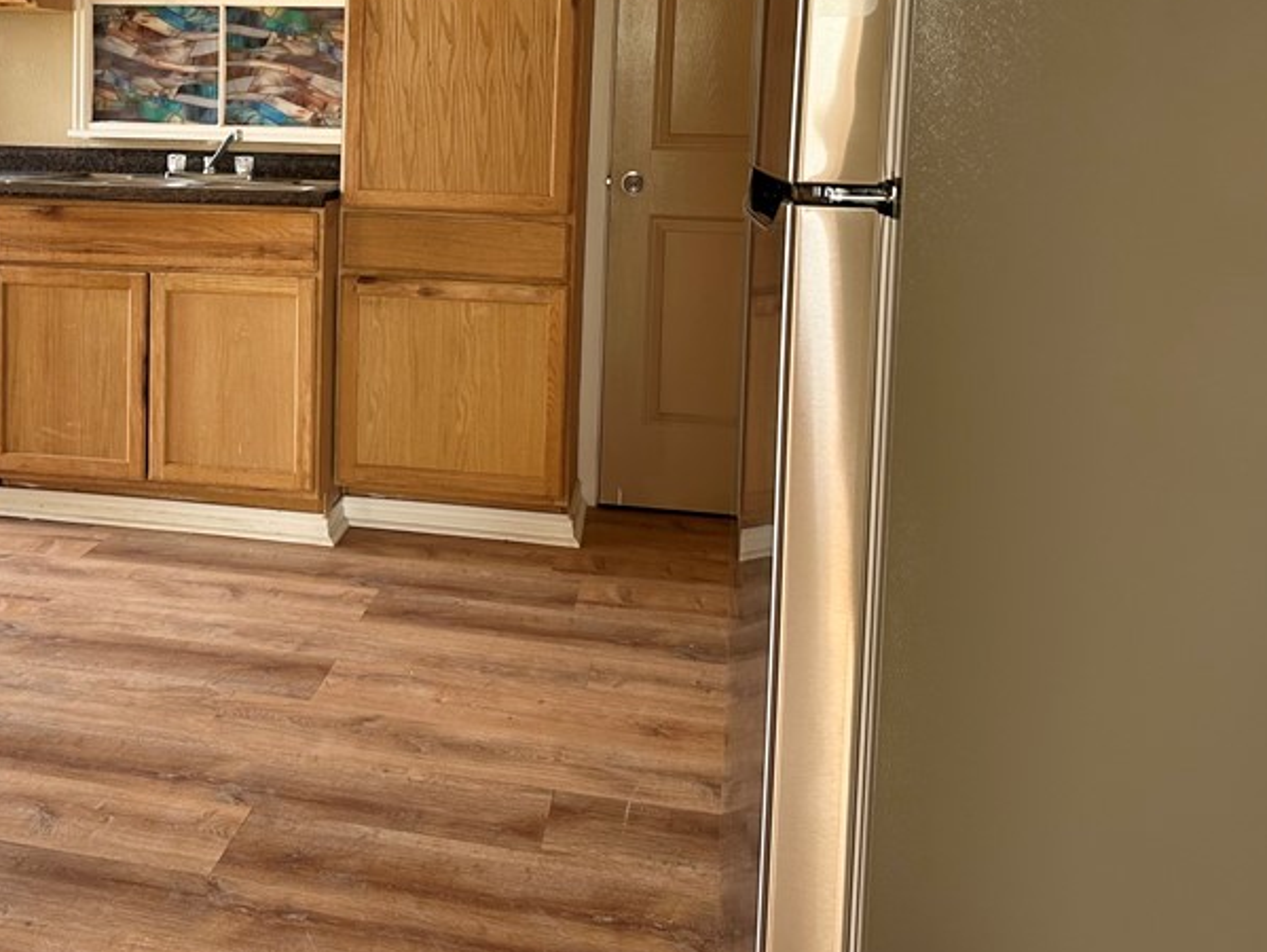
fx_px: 1502
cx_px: 317
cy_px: 205
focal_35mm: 41
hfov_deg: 44.2
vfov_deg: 34.2
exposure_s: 1/121
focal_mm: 6.86
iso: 80
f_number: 1.78
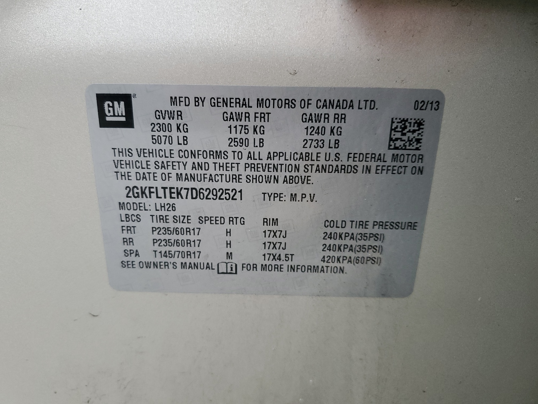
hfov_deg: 67.3
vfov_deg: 53.1
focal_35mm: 26
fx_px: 404
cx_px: 269
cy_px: 202
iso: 76
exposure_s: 1/120
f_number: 1.5
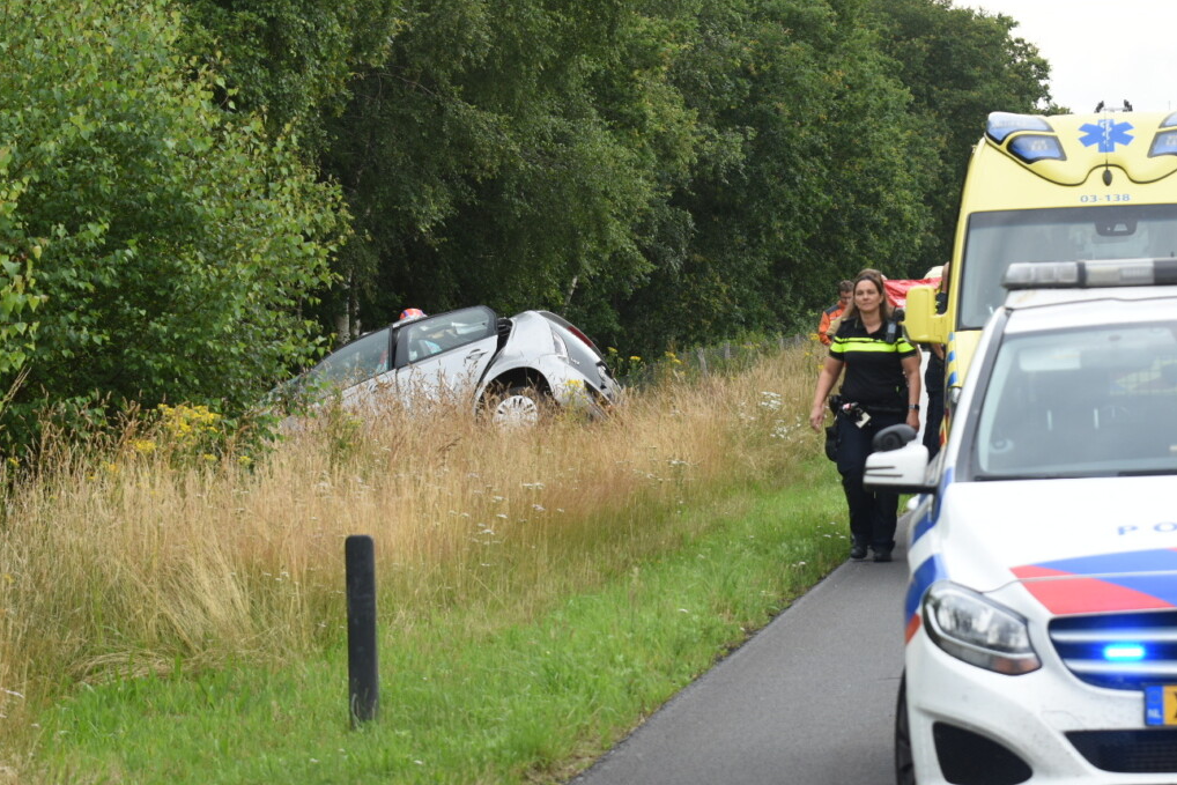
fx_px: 4316
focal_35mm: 132
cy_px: 372
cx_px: 675
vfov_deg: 10.4
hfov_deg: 15.5
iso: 200
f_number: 4.5
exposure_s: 1/250
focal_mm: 70
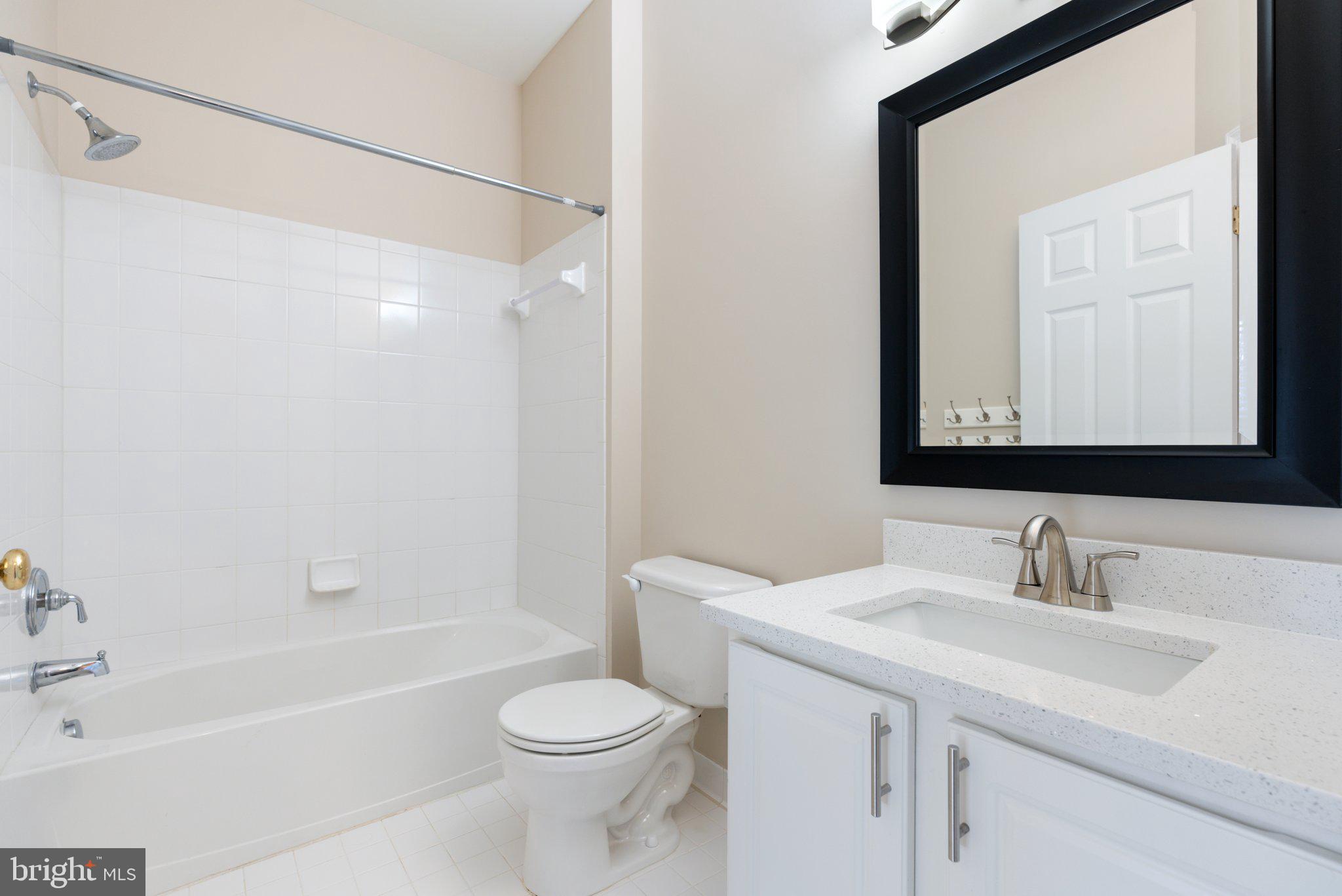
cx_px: 671
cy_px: 448
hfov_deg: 96.7
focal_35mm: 16
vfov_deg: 73.8
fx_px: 597
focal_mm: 16
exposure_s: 1/6
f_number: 6.3
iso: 640
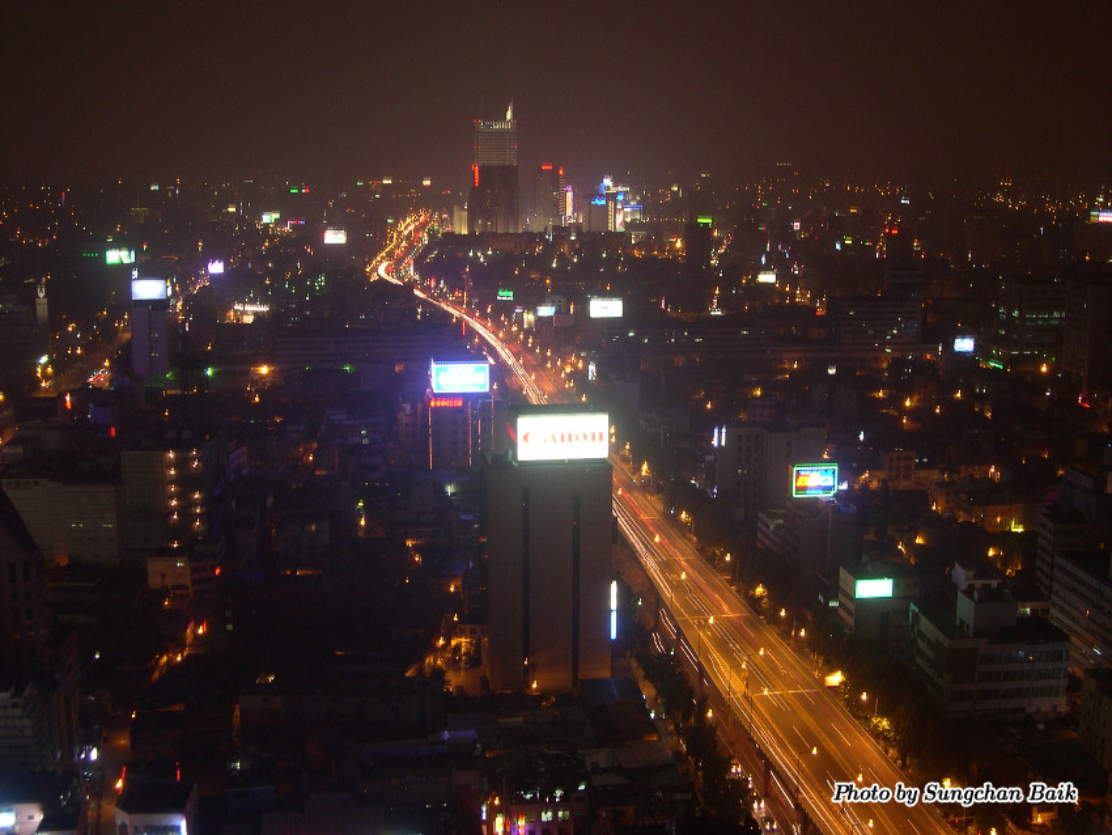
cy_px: 418
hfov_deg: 44.8
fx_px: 1350
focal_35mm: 42
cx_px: 556
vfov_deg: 34.4
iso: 100
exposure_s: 4
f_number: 8
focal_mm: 9
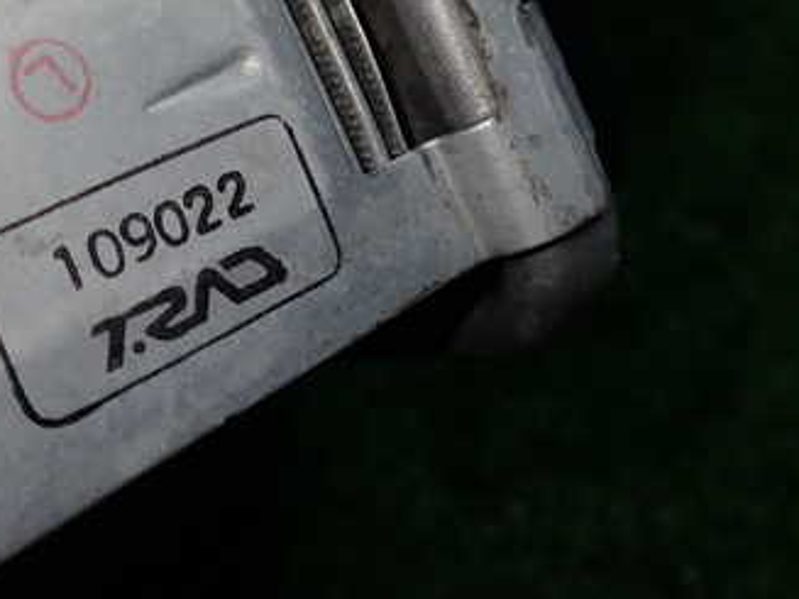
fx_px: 1269
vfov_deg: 26.2
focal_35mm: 55
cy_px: 156
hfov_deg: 34.8
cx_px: 308
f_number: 2.3
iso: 100
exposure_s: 1/125
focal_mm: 5.4
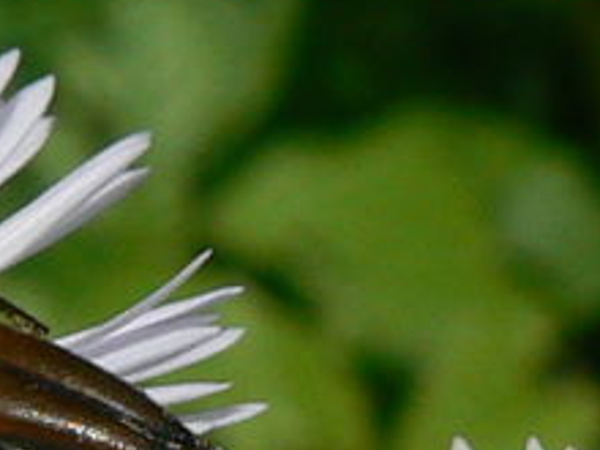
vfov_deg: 15.0
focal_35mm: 98
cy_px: 353
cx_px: -16
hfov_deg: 19.4
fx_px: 1699
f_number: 8
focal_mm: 6
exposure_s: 1/640
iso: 80
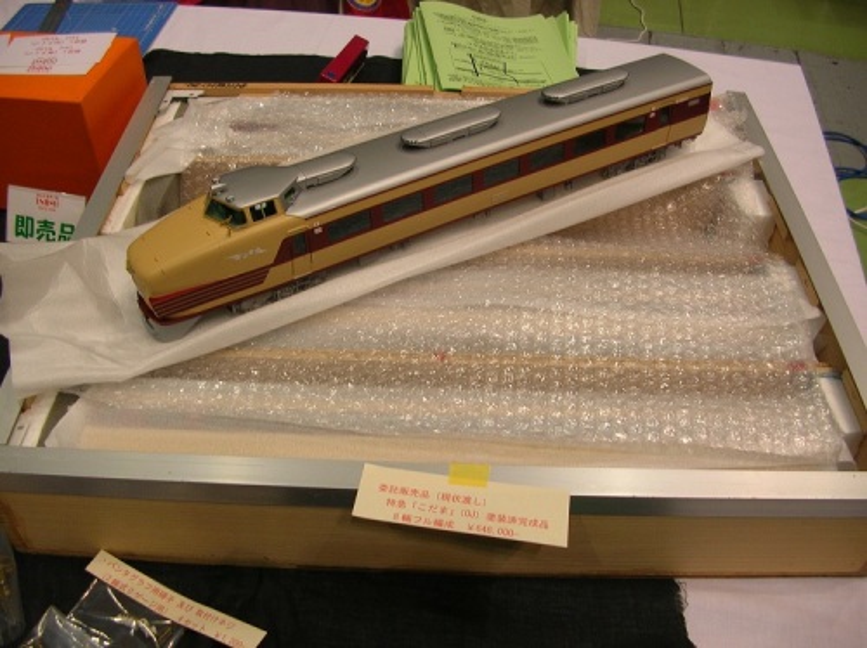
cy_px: 324
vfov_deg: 40.6
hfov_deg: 52.7
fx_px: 876
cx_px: 434
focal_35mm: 35
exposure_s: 1/34.2
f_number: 2.8
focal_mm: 5.8
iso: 50
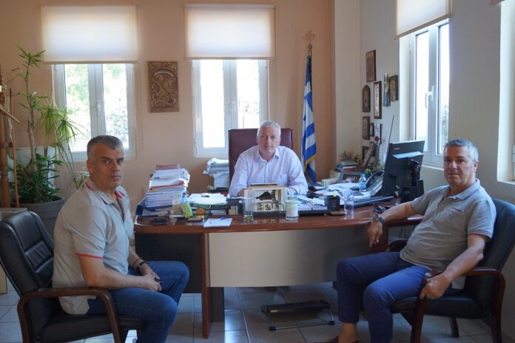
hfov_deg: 57.2
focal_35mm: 33
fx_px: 472
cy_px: 172
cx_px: 258
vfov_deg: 40.0
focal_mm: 22
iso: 1000
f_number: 4
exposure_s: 1/160
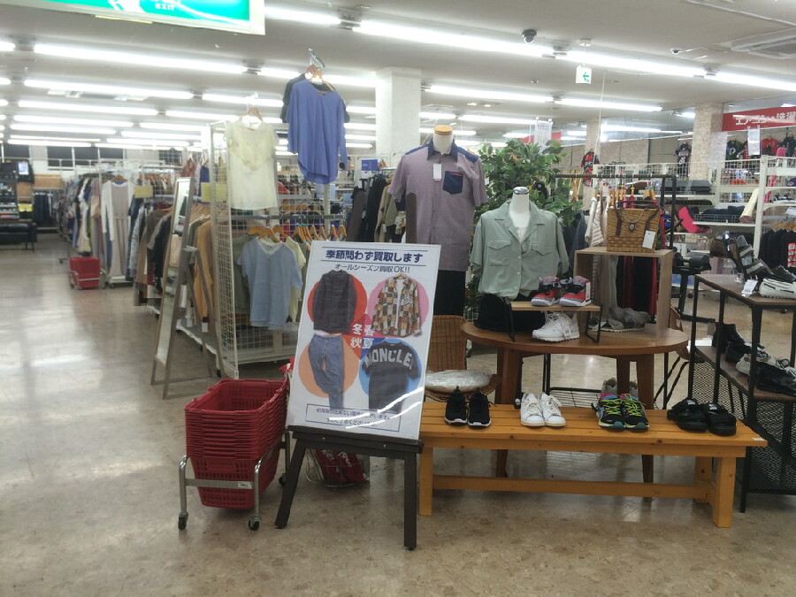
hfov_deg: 61.7
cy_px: 298
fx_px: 667
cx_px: 398
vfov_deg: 48.2
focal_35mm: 29
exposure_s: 1/40
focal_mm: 4.15
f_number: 2.2
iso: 40
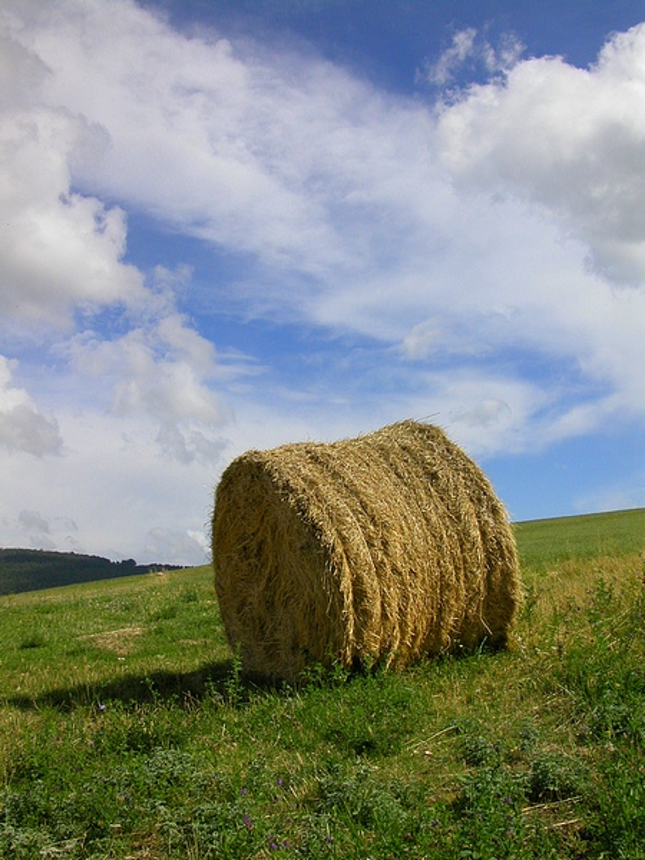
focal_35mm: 35
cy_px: 430
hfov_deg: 40.7
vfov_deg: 52.6
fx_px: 870
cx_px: 322
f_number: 7.1
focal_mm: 8.9
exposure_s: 1/453
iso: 100
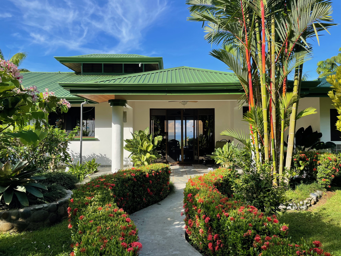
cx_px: 170
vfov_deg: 53.1
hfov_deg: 67.3
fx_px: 256
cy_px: 128
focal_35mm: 26
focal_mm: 4.2
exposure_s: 1/1401
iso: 32
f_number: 1.6
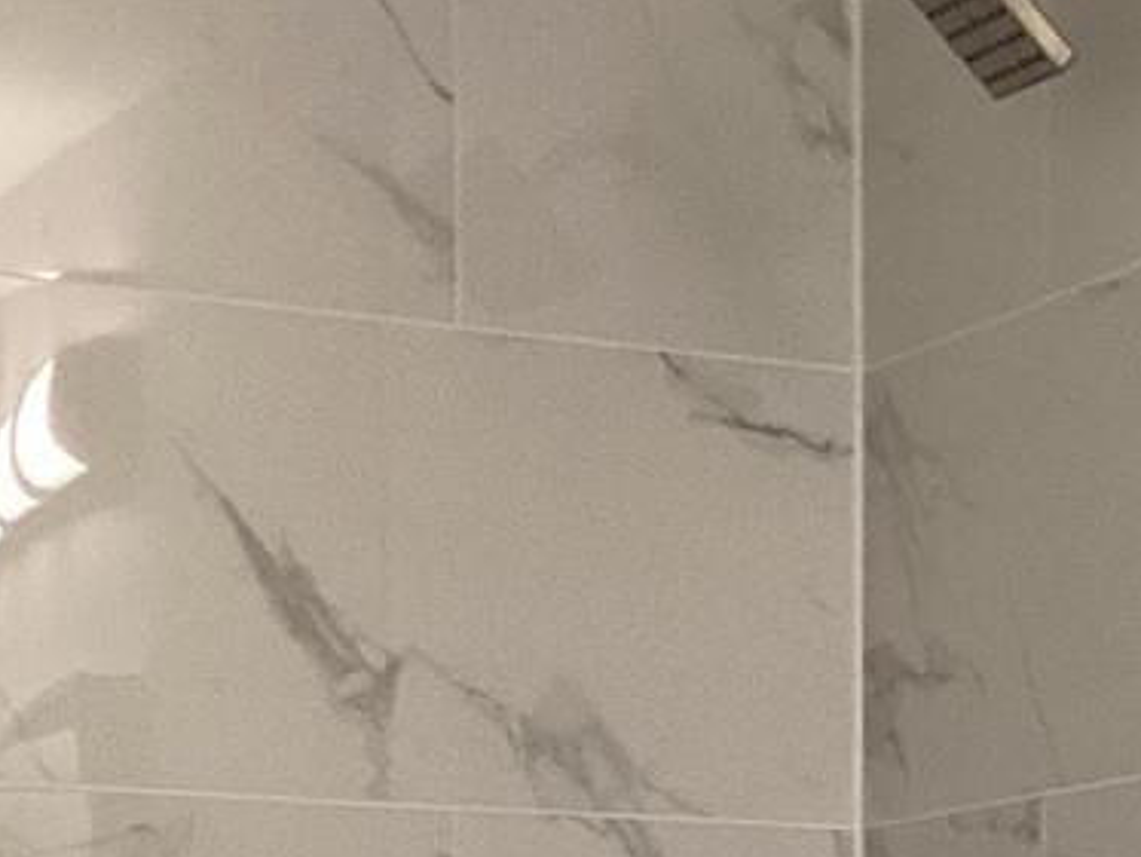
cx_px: 899
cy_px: 1334
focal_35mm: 133
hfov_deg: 14.7
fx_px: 4385
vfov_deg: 10.7
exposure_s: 1/60
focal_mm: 3.3
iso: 160
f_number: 2.4
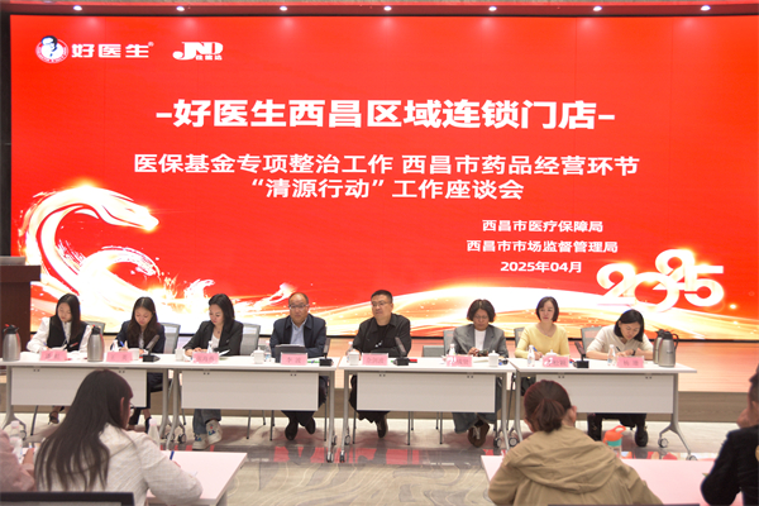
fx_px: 759
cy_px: 253
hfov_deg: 53.1
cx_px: 380
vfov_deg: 36.9
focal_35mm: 36
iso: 1600
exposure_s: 1/160
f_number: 4.5
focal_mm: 24
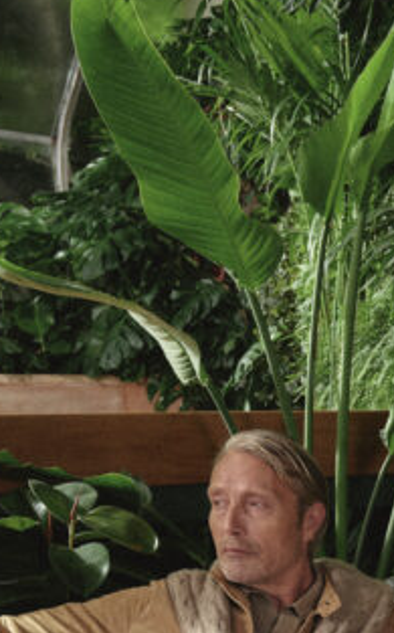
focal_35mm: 59
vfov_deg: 31.1
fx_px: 1016
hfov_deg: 20.0
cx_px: 519
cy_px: 682
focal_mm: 22.1
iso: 800
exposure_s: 1/125
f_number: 4
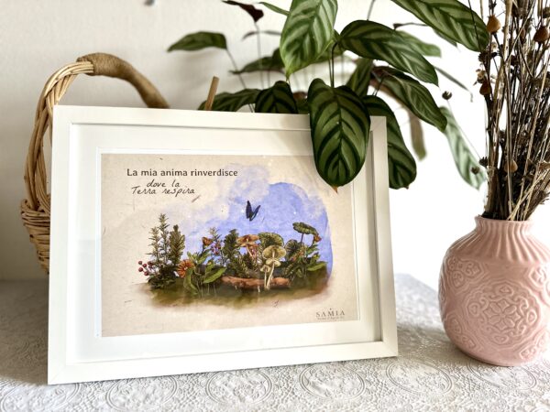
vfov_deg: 56.8
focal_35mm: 24
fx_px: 381
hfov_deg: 71.6
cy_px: 206
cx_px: 275
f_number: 1.78
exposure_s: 1/60
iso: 320
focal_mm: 6.86
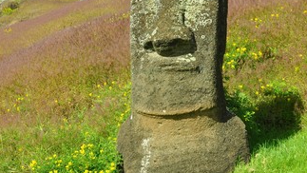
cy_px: 54
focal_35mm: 70
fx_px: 570
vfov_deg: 17.2
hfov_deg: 30.1
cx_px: 145
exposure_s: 1/250
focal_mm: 24
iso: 200
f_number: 10
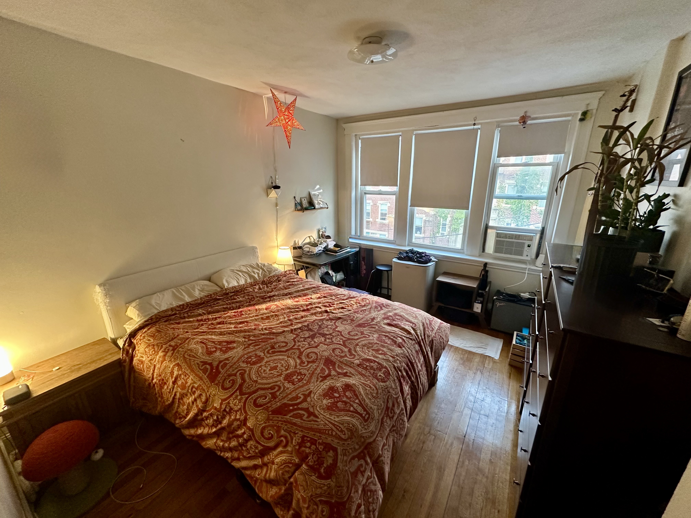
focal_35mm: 14
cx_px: 346
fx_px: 279
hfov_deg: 102.1
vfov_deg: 85.7
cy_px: 259
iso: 320
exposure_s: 1/60
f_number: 2.2
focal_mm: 2.22
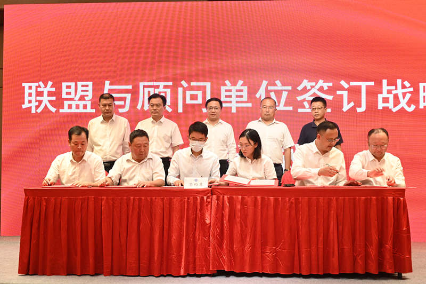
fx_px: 638
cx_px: 213
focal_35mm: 54
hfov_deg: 36.9
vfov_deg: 25.0
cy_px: 142
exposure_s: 1/100
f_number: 5
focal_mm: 54
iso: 2500
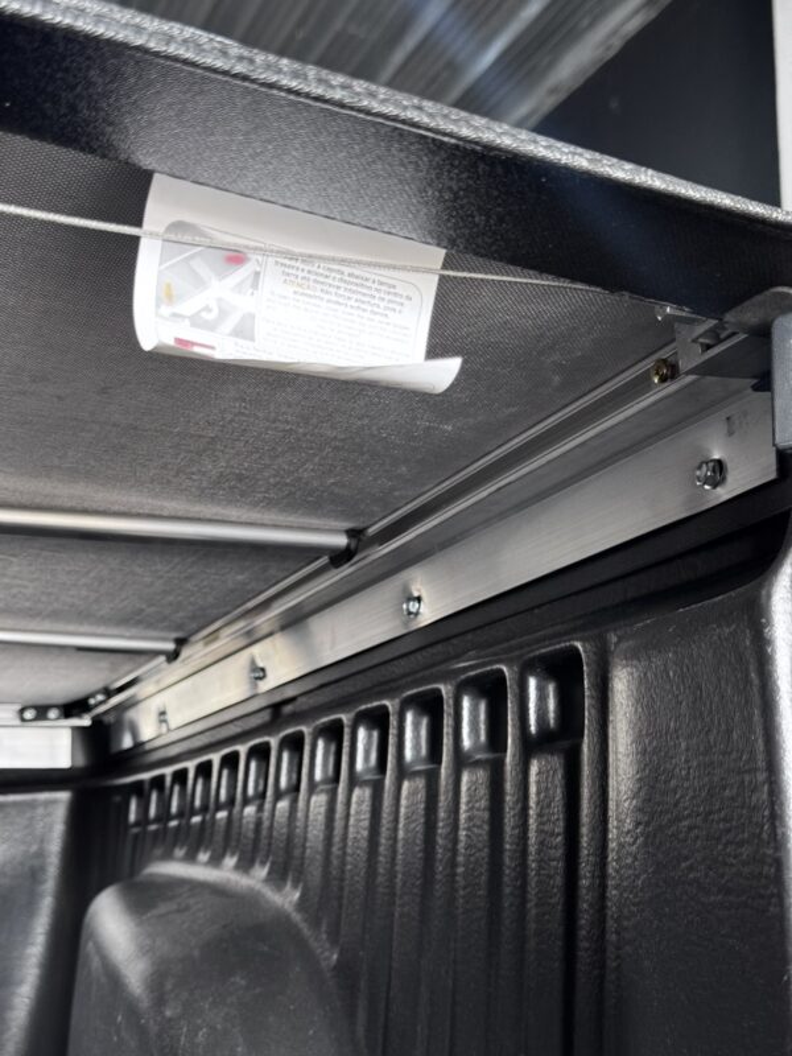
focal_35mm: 48
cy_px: 528
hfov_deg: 30.3
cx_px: 396
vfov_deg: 39.7
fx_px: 1464
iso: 320
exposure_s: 1/40
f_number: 1.78
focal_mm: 6.76
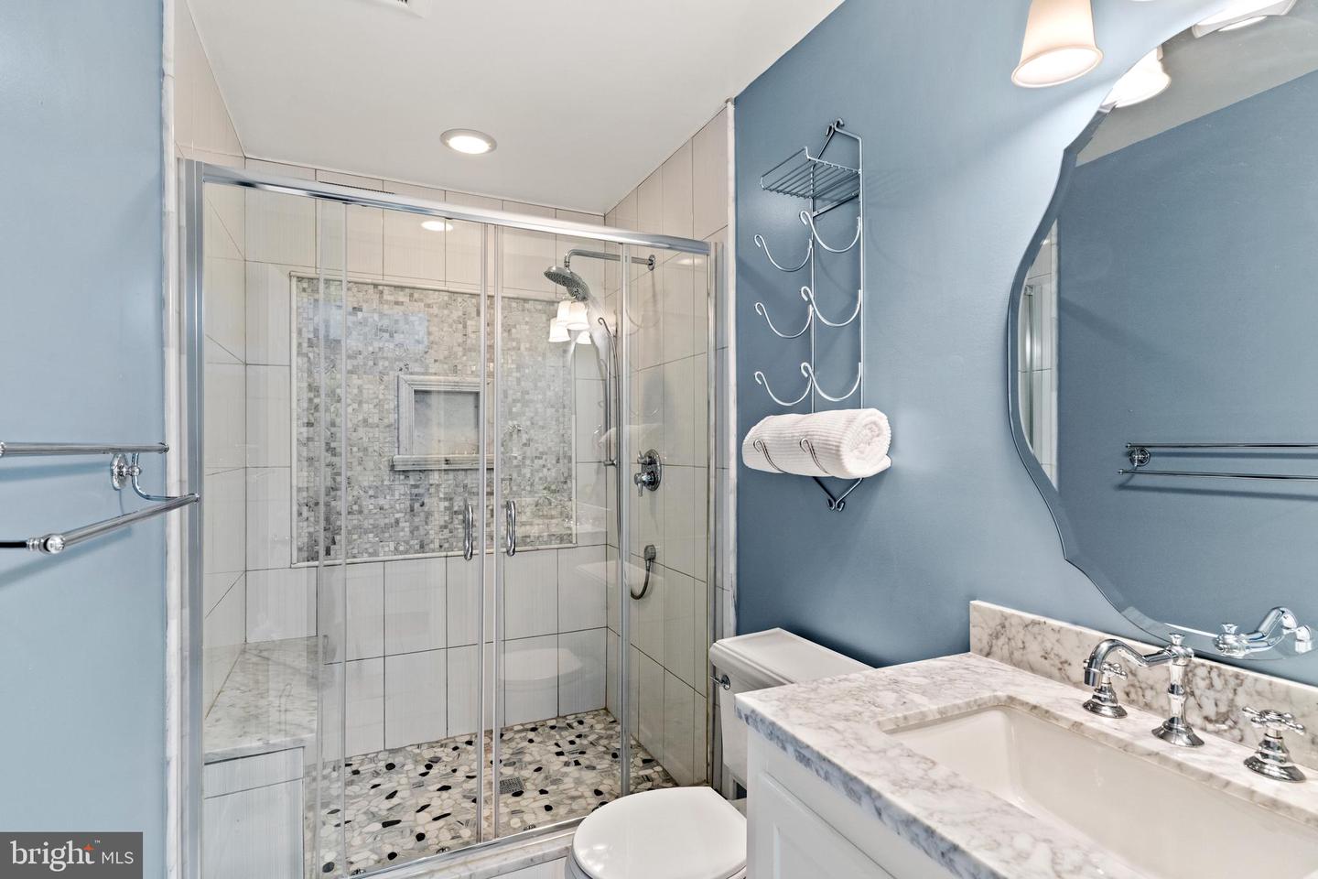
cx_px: 659
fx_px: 622
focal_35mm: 17
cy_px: 440
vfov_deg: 70.4
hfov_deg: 93.3
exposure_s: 1/2.5
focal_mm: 17
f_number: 9
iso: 800
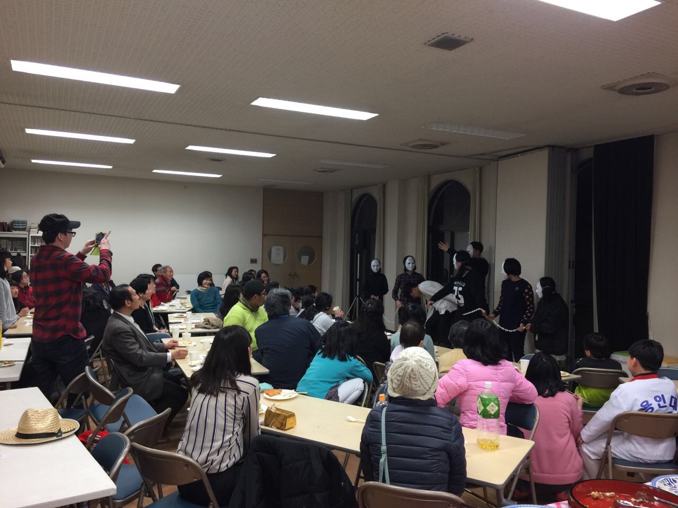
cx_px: 339
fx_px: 568
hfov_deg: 61.7
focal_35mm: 29
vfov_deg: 48.2
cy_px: 254
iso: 50
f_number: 2.2
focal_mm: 4.15
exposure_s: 1/30
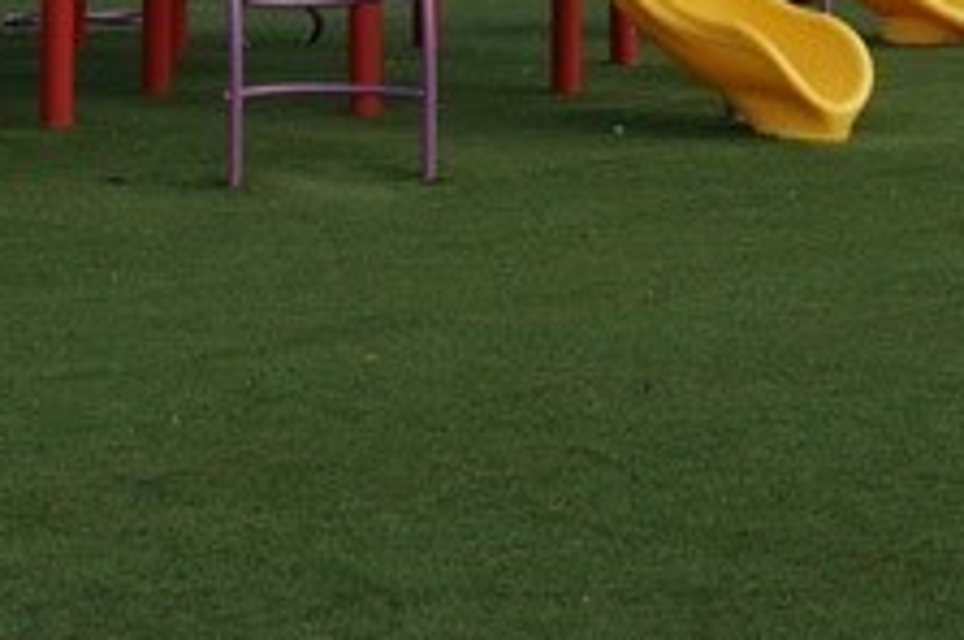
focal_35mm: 117
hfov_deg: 17.2
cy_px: -482
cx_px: 869
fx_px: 3136
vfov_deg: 10.9
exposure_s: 1/160
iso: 200
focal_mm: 17
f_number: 10
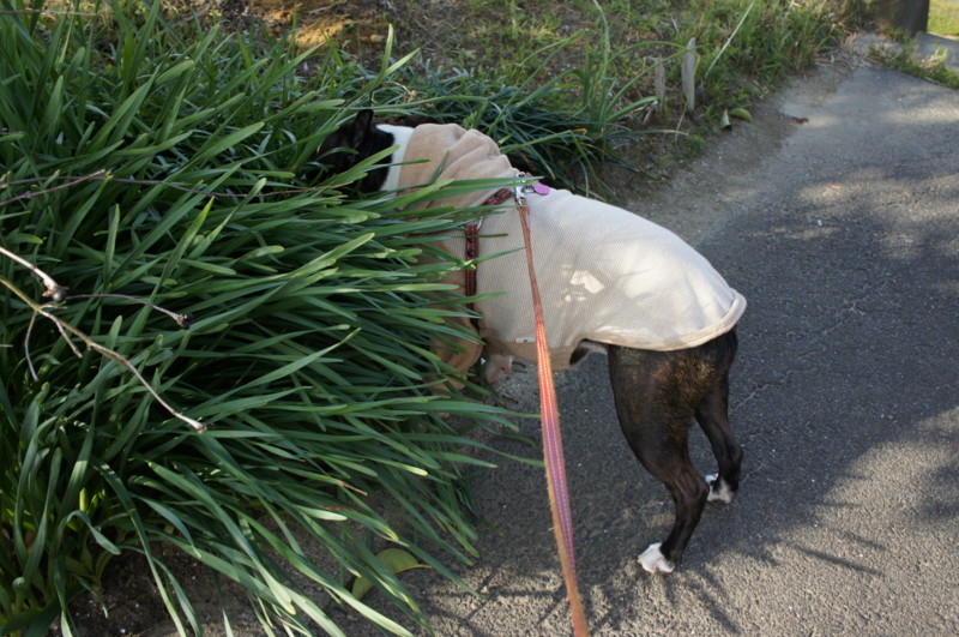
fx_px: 878
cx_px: 480
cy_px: 318
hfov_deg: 57.3
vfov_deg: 39.9
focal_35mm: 33
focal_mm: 22
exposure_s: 1/125
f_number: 6.3
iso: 200
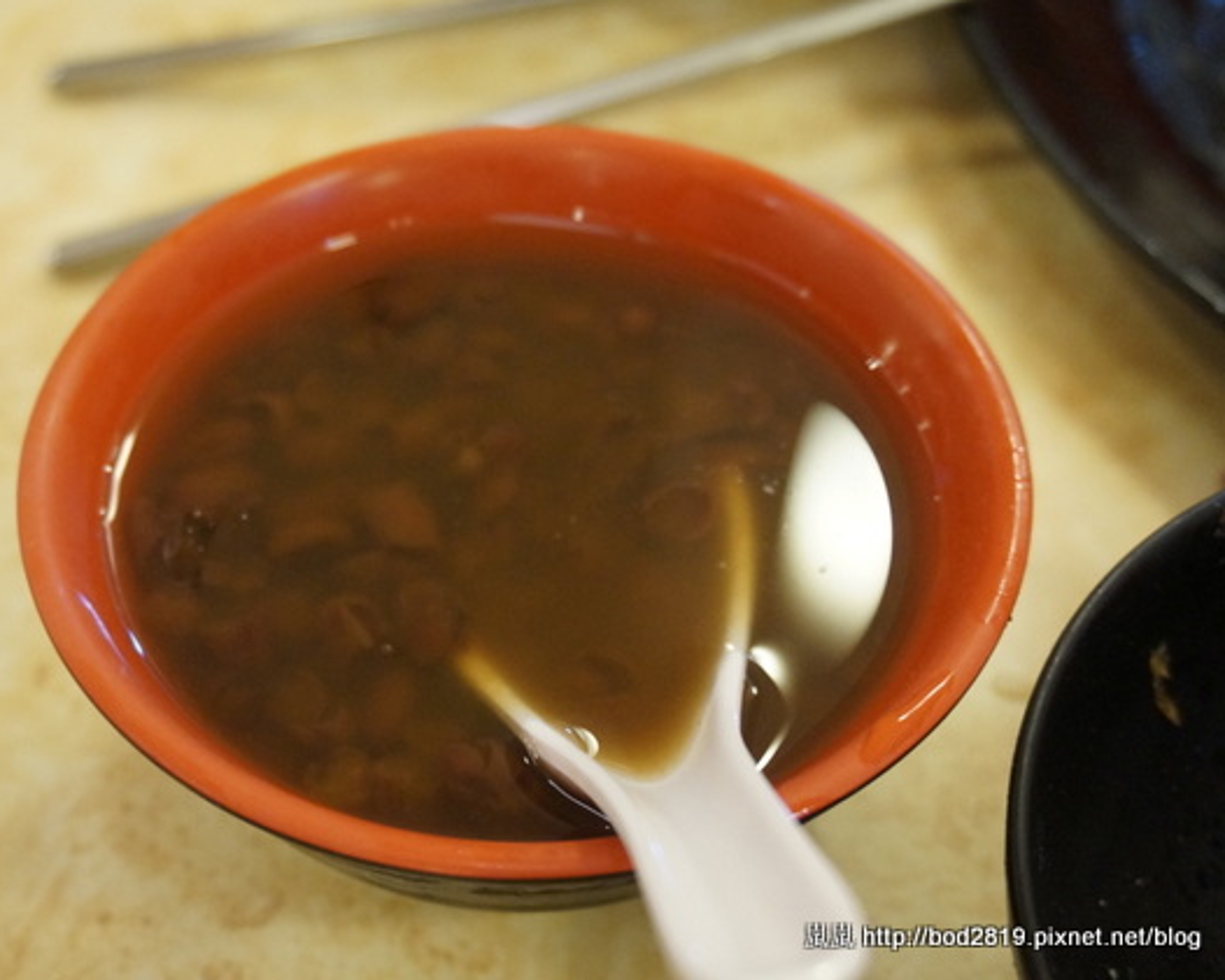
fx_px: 1797
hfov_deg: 37.5
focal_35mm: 50
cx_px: 496
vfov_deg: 30.5
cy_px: 488
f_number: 4.5
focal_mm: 29
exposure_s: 1/60
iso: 3200
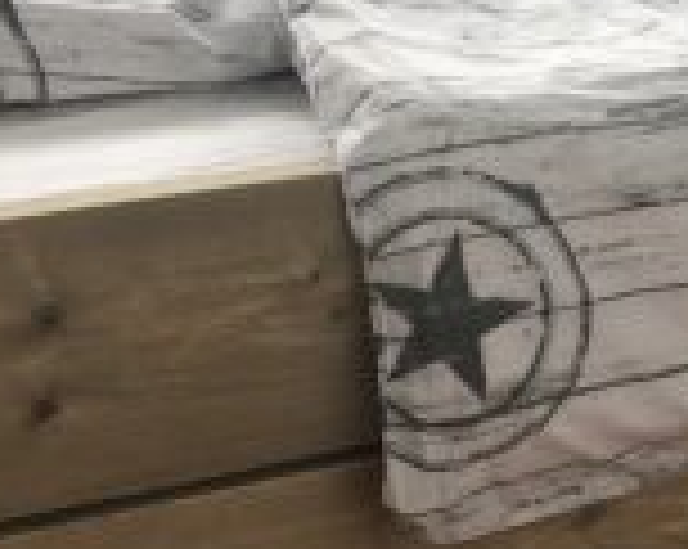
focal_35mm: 111
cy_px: 189
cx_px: 733
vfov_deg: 13.8
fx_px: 2257
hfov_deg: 16.8
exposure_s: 1/245
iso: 25
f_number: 2.2
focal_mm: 4.15
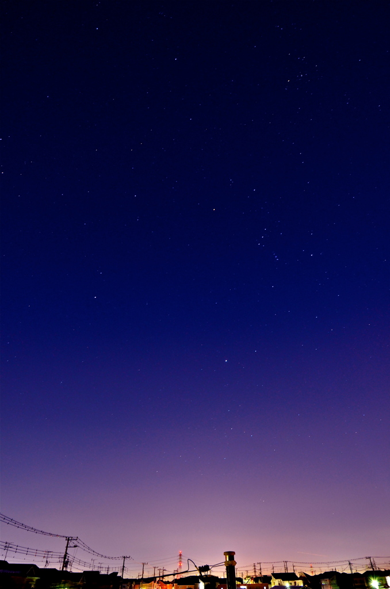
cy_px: 294
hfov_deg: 67.1
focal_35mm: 18
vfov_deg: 90.1
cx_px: 195
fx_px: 294
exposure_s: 30
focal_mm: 12
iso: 400
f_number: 6.3
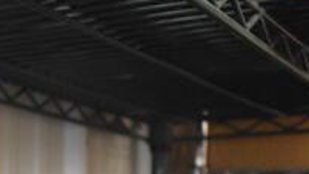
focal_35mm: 105
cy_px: 302
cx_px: -89
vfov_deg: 10.9
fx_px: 860
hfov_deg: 18.9
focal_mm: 22
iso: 4000
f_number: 3.8
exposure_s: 1/125
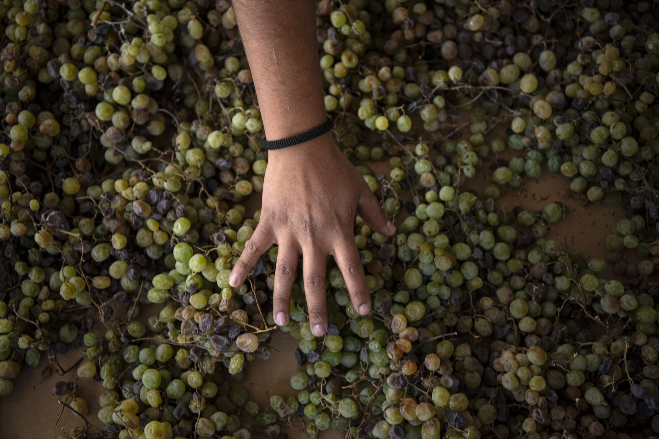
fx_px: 1025
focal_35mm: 56
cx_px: 330
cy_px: 220
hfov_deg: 35.6
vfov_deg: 24.2
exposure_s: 1/400
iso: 2500
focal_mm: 56
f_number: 2.8
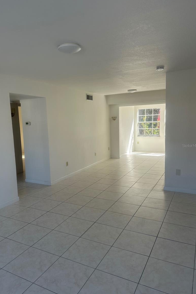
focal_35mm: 26
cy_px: 145
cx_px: 85
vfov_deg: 69.4
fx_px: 212
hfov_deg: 49.4
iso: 80
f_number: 1.78
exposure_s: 1/503
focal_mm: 6.86
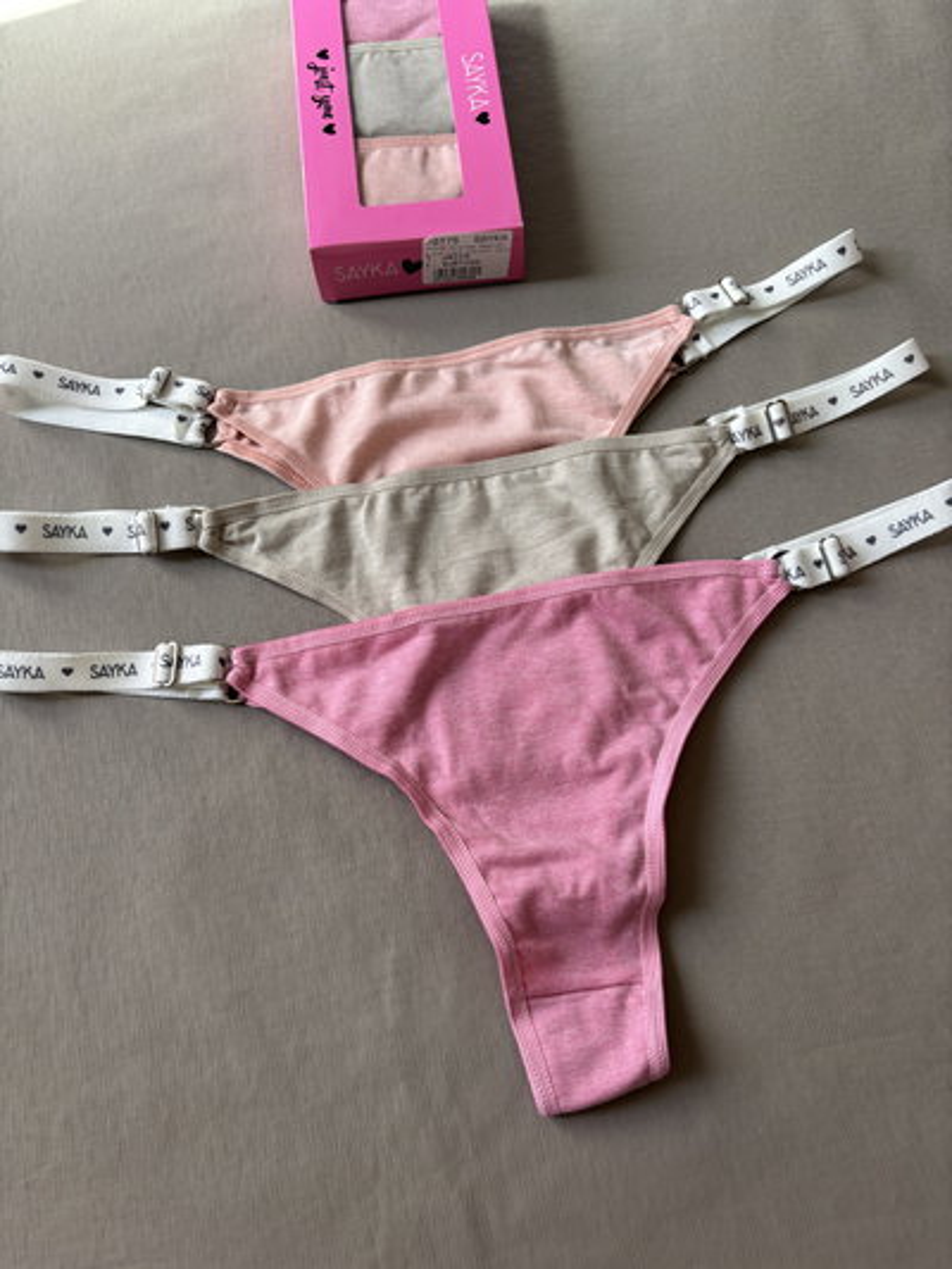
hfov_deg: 53.1
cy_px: 634
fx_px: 953
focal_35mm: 26
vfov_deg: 67.3
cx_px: 476
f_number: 1.6
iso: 40
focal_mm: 5.96
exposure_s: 1/121
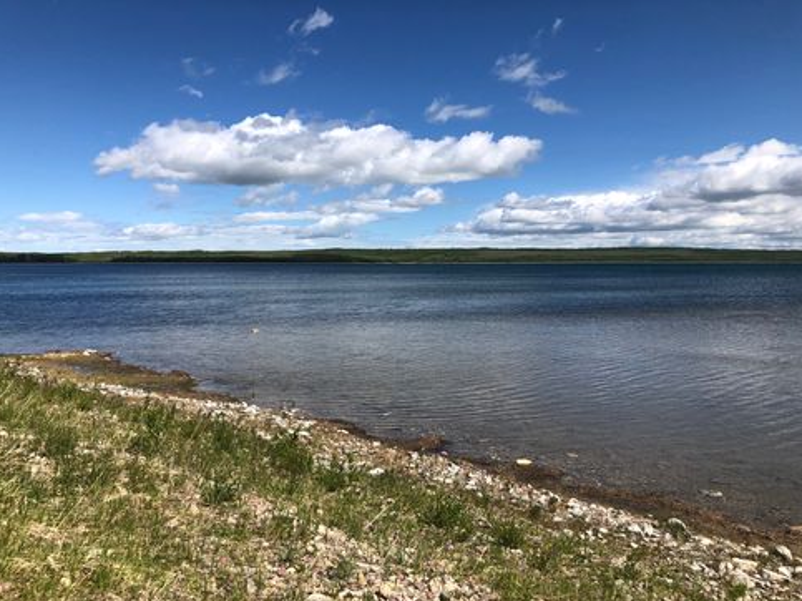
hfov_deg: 61.7
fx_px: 672
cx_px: 408
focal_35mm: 29
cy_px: 310
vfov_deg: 48.2
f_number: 1.8
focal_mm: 3.99
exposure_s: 1/3205
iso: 20
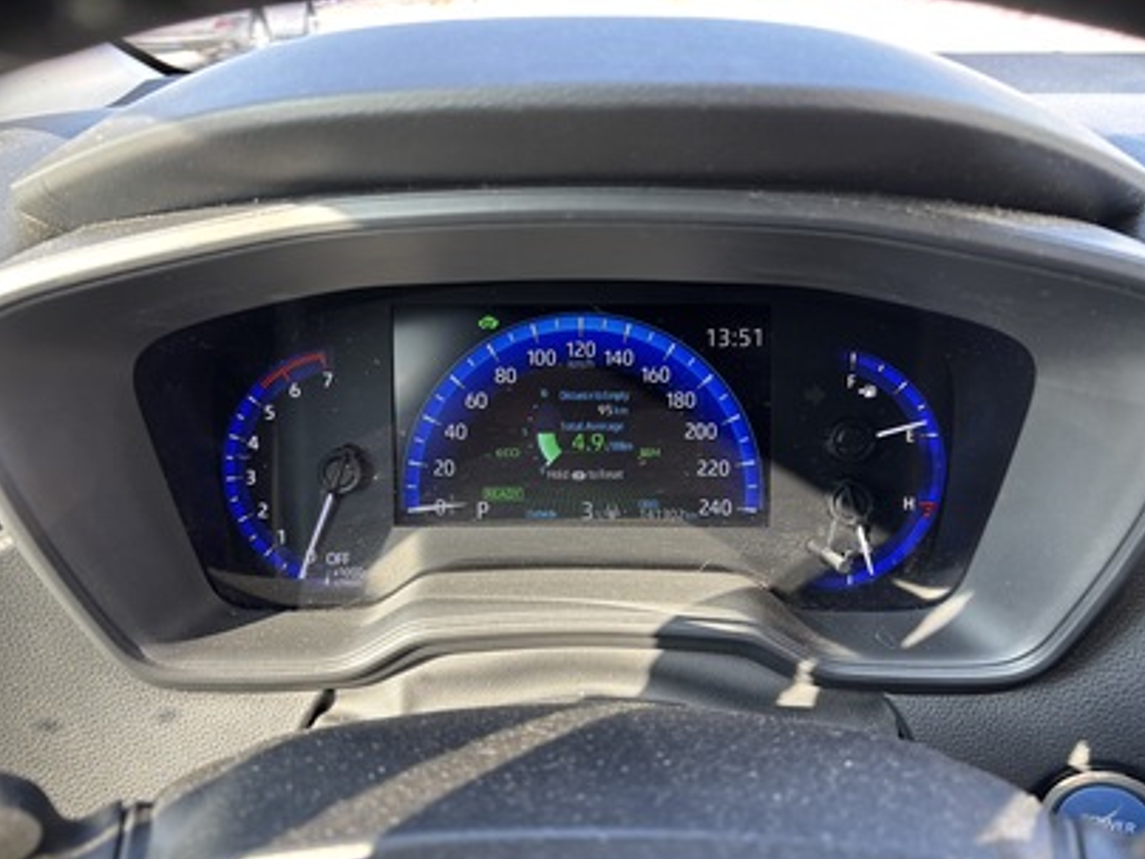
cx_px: 572
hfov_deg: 65.3
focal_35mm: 27
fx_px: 893
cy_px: 438
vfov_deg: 51.4
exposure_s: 1/98
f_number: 1.6
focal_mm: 5.96
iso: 64
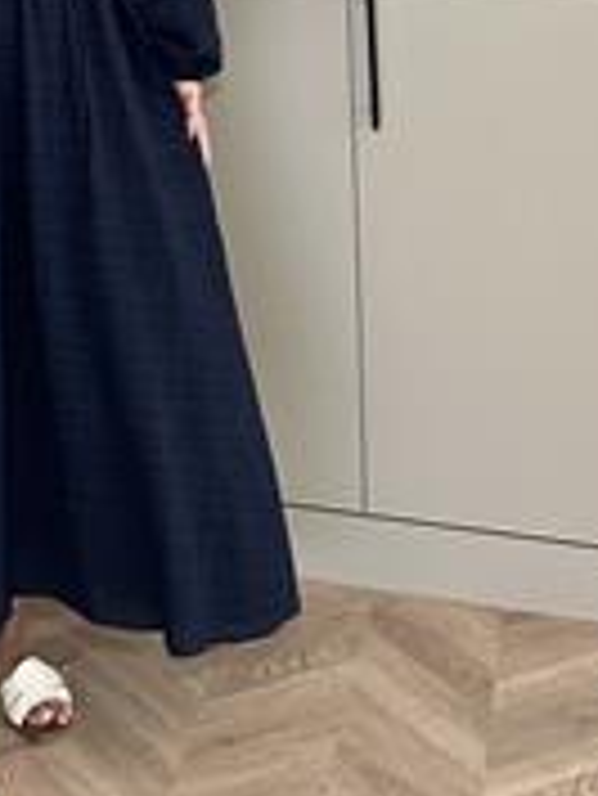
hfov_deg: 24.9
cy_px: -34
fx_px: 1288
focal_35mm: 56
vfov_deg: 31.3
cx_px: -4
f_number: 1.78
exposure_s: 1/121
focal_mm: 6.86
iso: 160
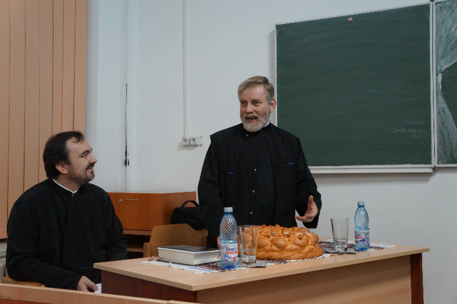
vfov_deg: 31.8
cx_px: 228
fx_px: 533
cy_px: 152
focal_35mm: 42
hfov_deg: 46.4
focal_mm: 28
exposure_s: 1/80
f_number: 4
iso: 3200
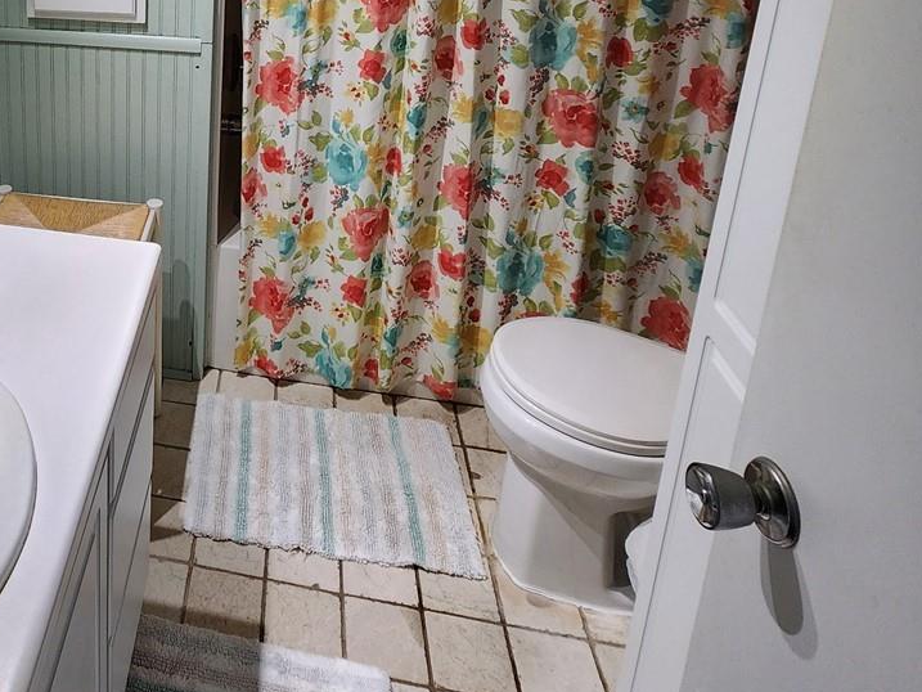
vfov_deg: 41.5
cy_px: -12
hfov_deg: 55.0
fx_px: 773
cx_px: 123
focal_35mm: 29
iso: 160
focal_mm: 2.2
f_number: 2.2
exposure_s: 1/60
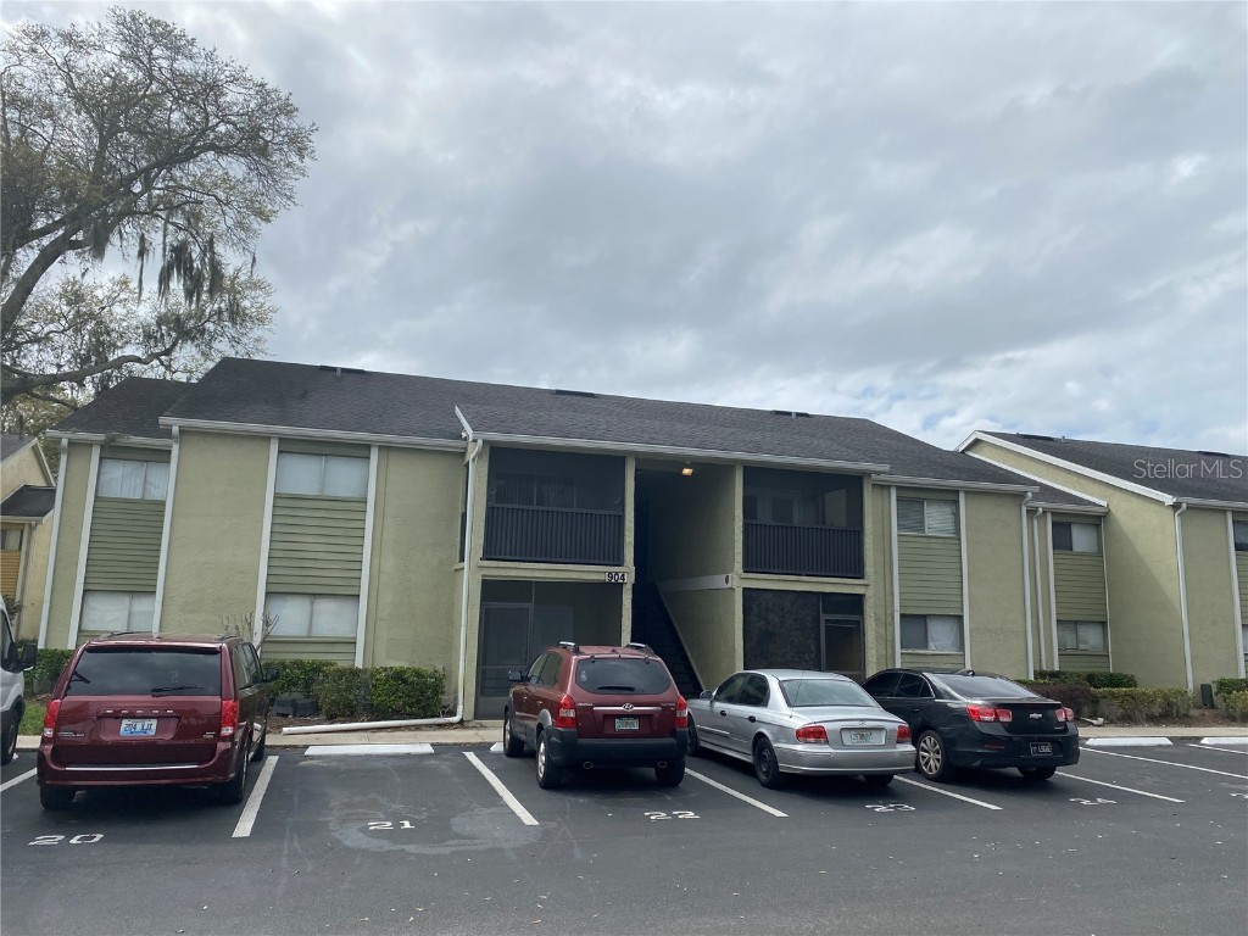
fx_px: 937
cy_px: 468
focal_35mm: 26
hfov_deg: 67.3
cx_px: 624
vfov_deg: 53.1
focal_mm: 4.25
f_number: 1.8
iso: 32
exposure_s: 1/5025
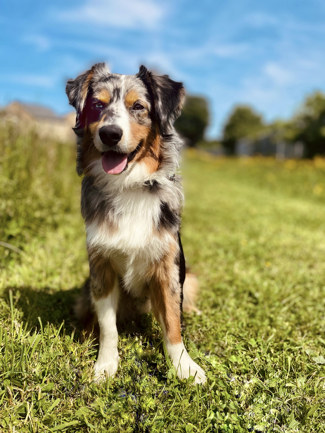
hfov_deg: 53.1
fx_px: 325
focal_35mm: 26
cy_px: 216
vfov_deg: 67.3
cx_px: 162
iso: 50
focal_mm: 4.2
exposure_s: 1/5051
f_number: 1.6
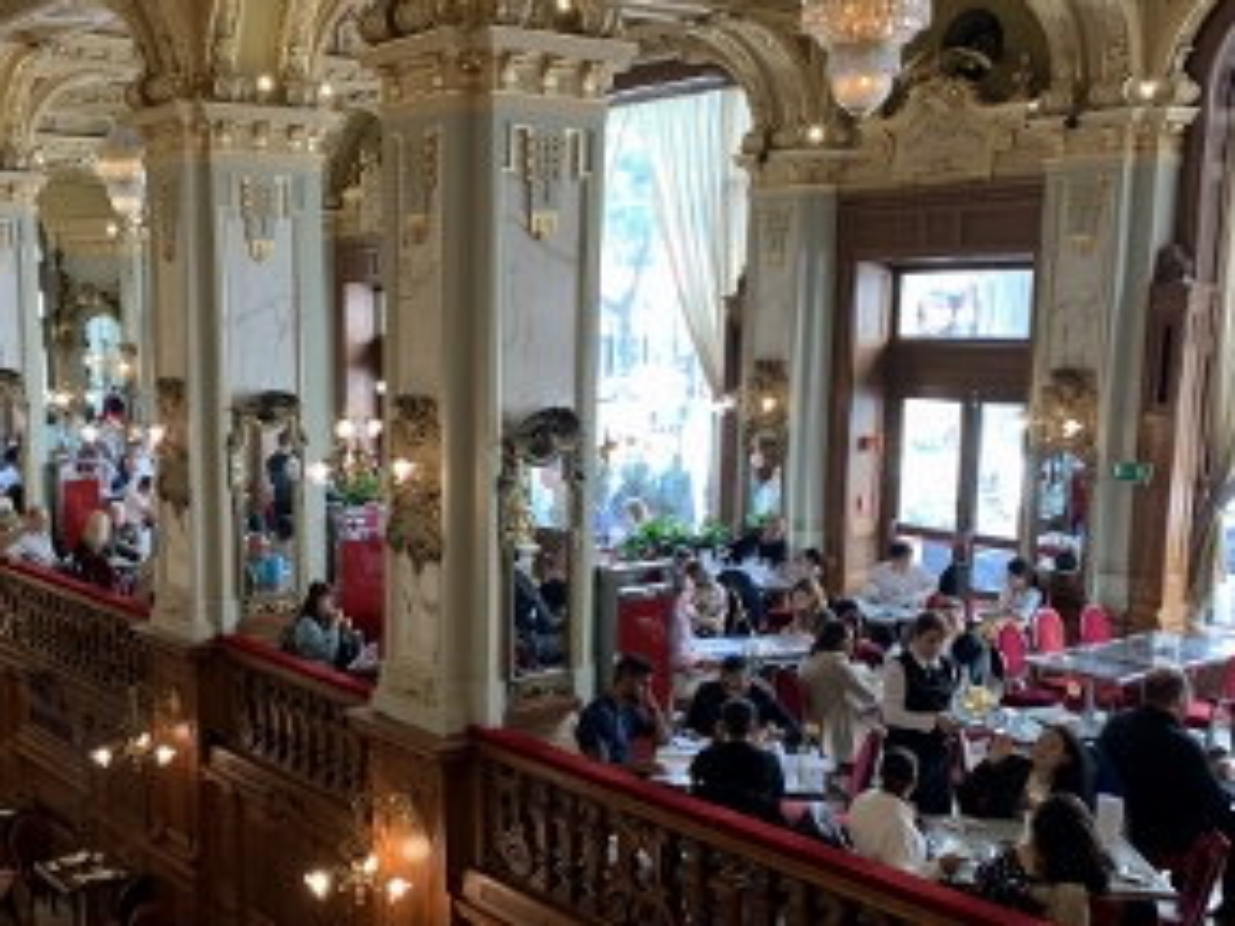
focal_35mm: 42
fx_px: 1498
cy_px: 577
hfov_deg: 43.9
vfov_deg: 34.2
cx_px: 380
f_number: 1.8
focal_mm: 4.25
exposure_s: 1/50
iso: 200
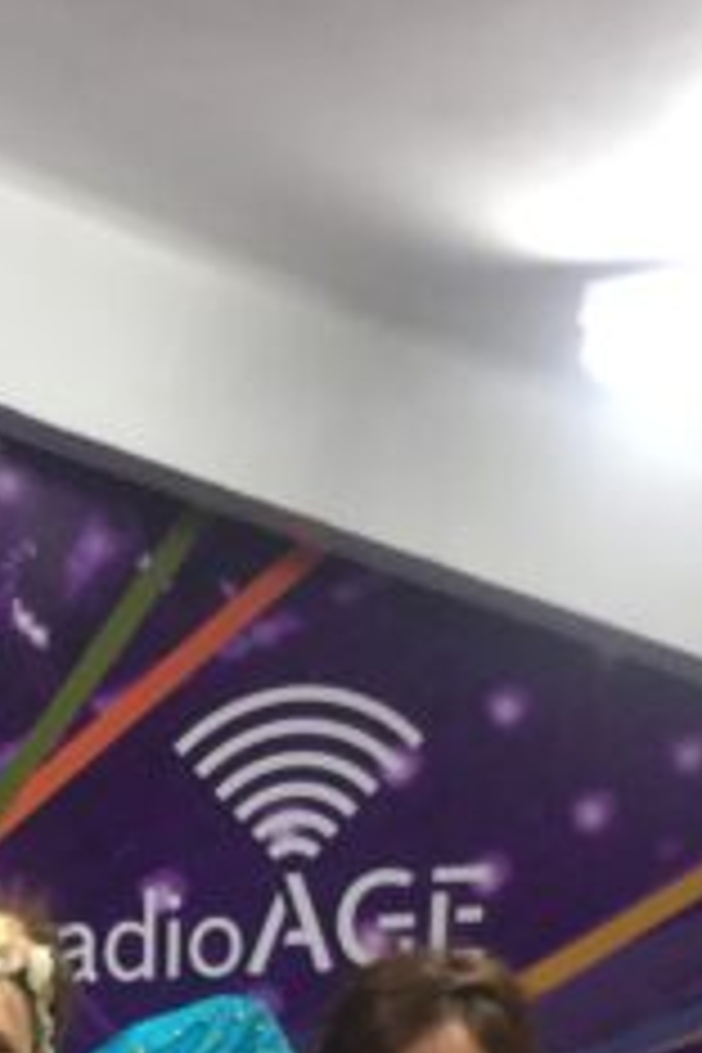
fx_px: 3100
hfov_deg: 12.3
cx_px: -324
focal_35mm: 106
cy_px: 1174
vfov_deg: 18.5
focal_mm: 3.3
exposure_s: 1/33
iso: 80
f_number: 2.4
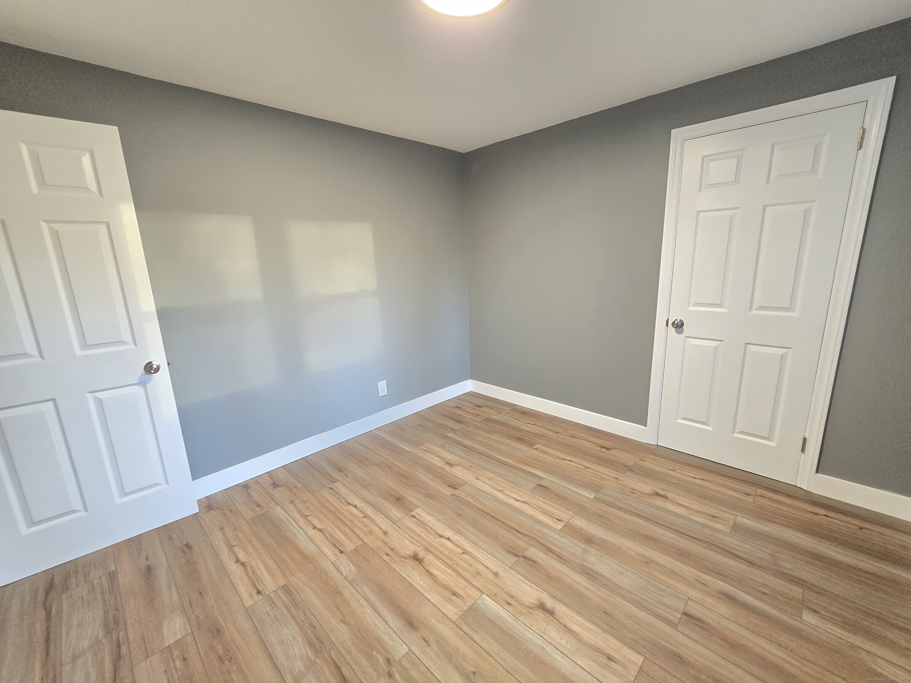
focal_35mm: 13
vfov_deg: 89.9
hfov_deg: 106.2
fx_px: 342
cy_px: 342
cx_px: 456
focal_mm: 2.2
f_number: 2.2
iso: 640
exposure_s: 1/60
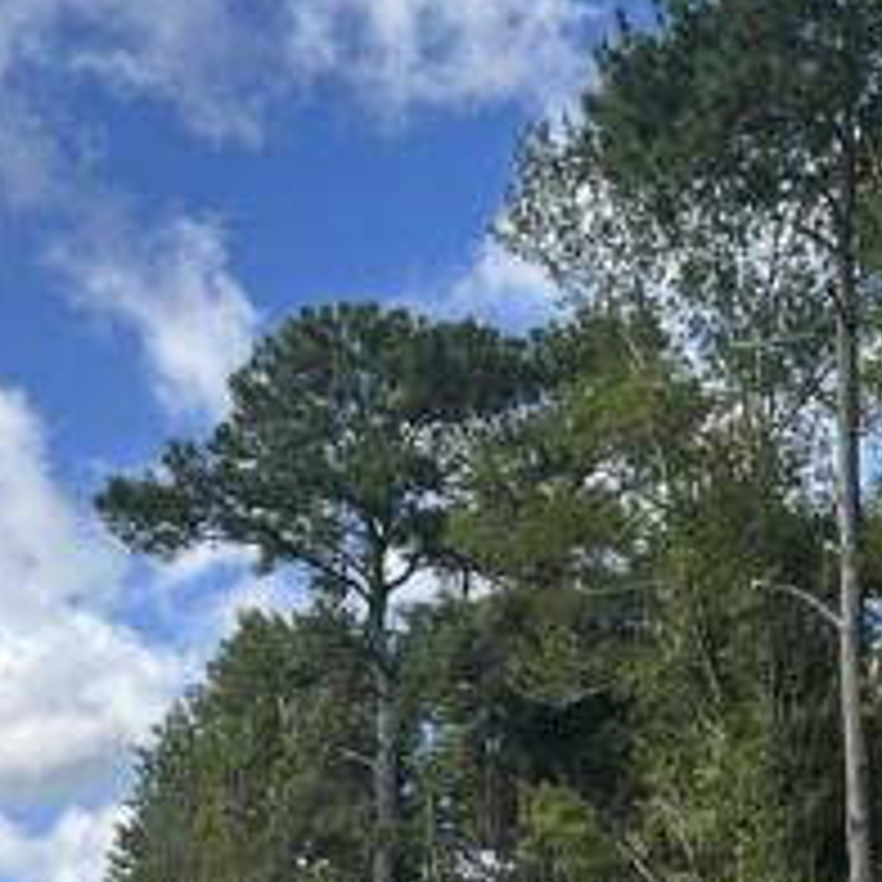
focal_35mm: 78
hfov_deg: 21.8
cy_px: 1022
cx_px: 752
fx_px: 2248
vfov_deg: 20.9
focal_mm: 6.86
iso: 80
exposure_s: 1/1639
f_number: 1.78
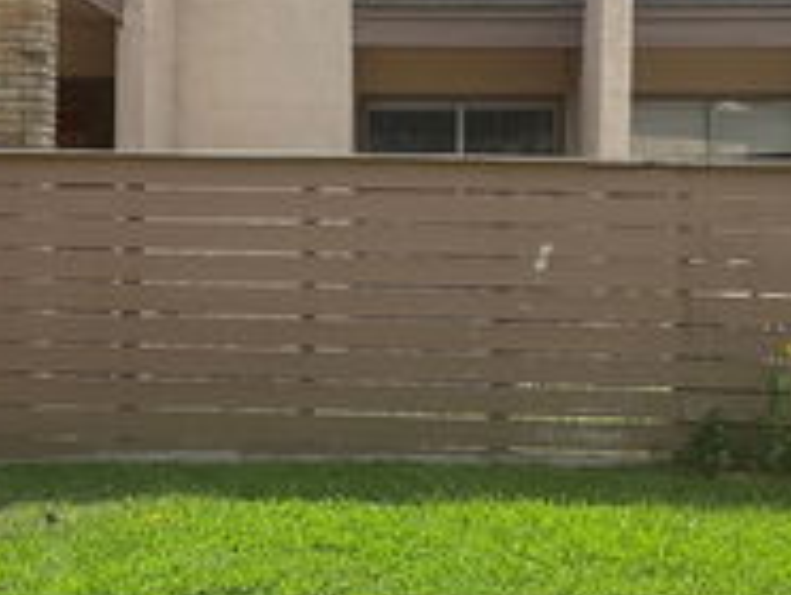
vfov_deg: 22.2
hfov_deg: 29.3
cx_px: 349
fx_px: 1510
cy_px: 212
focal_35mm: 66
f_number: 1.78
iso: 80
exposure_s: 1/2299
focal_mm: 6.86
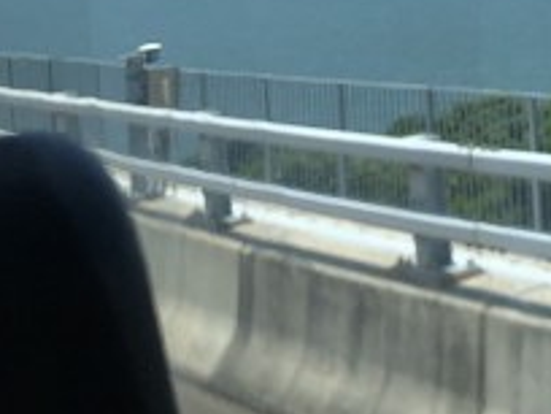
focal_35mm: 110
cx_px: 856
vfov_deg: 13.1
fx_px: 1751
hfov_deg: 16.2
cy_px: -95
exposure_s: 1/2183
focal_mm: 4
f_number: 1.8
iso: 20
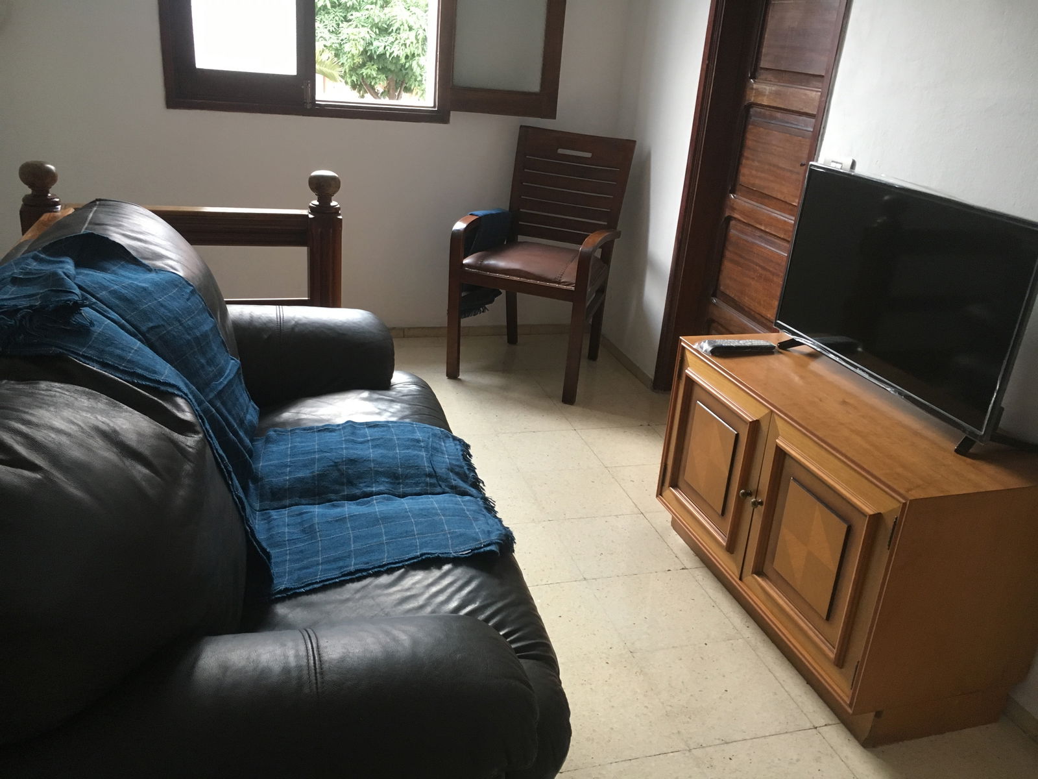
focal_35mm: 29
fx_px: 870
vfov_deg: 48.2
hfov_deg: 61.7
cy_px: 390
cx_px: 519
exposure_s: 1/33
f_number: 2.2
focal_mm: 4.15
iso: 160
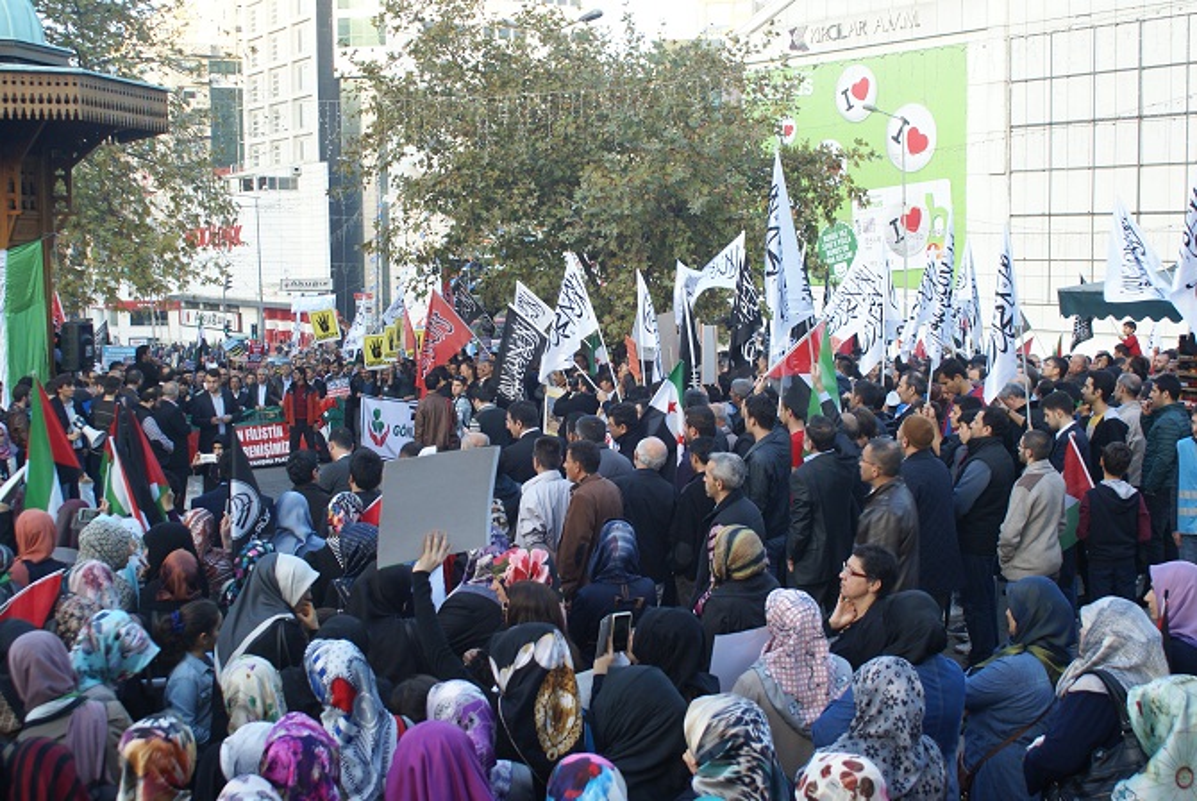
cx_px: 598
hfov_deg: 46.4
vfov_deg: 32.0
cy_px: 400
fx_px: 1398
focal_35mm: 42
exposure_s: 1/60
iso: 100
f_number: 5
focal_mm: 28
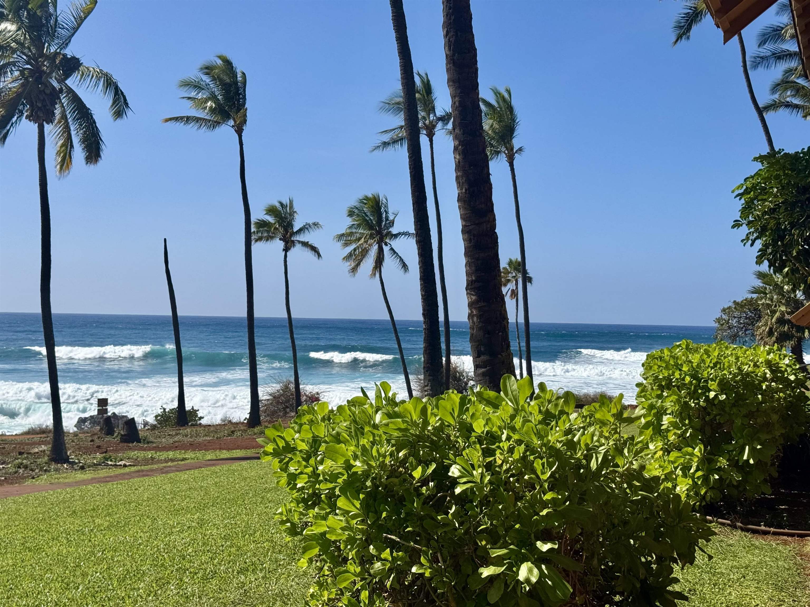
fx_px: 1123
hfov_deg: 39.7
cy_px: 304
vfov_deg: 30.3
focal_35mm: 48
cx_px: 405
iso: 80
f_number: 1.78
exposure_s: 1/10526
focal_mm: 6.76
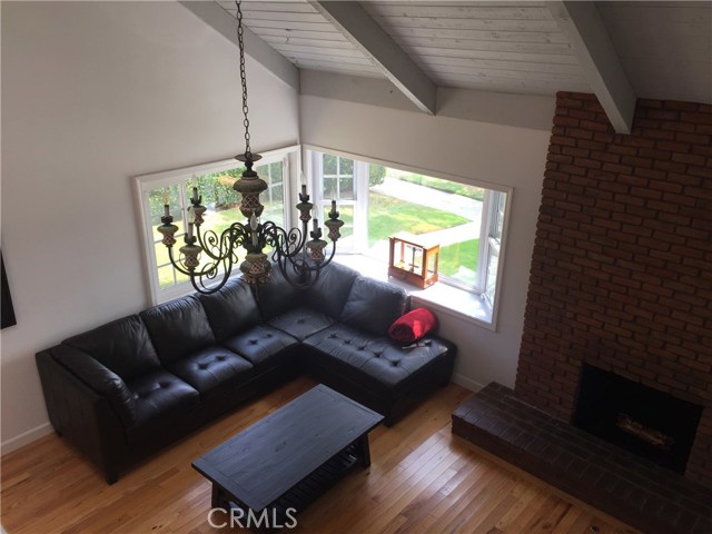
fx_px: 596
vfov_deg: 48.2
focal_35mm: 29
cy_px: 267
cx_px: 356
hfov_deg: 61.7
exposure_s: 1/120
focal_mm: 4.15
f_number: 2.2
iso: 32
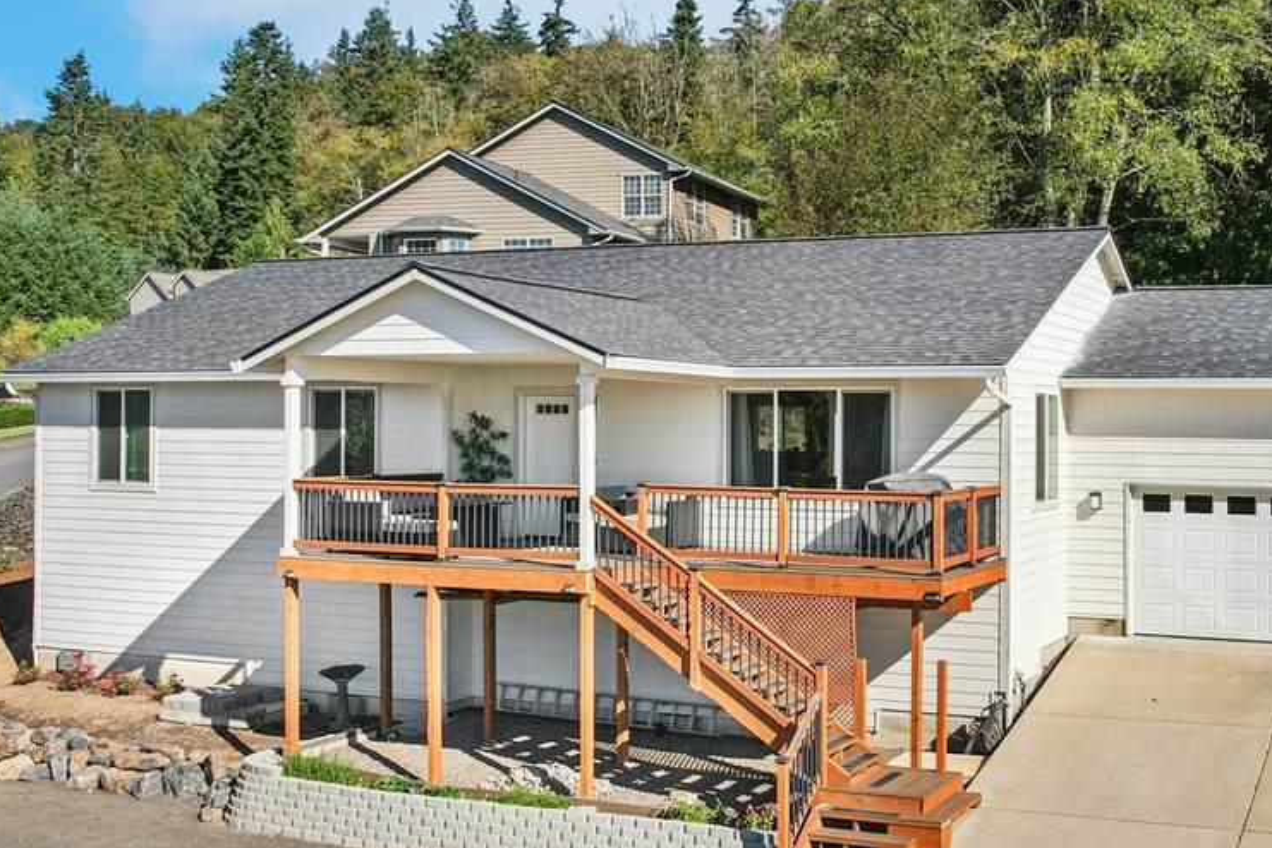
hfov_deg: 50.4
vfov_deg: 34.7
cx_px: 760
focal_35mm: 38
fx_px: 1343
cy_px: 579
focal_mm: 8.4
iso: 100
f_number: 2.8
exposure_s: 1/2500
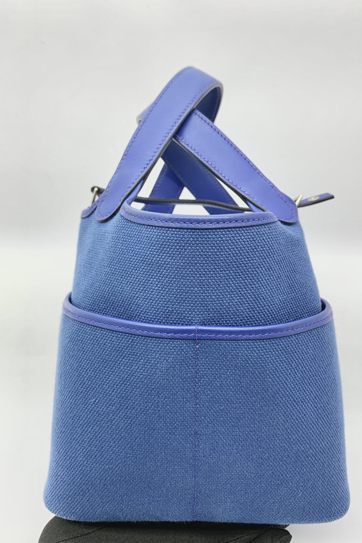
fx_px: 422
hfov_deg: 46.4
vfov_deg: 65.5
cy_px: 271
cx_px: 194
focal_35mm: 28
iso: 50
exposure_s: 1/100
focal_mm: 4.25
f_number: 1.8
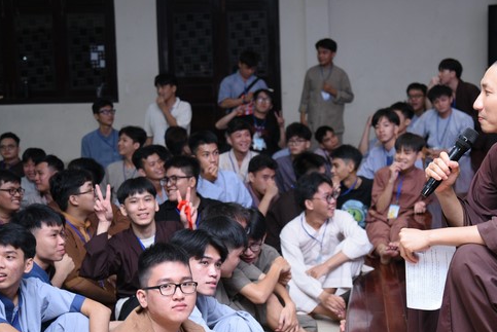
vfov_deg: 18.4
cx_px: 329
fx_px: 1023
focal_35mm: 74
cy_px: 197
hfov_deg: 27.2
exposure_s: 1/250
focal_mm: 55
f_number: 4.5
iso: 2000
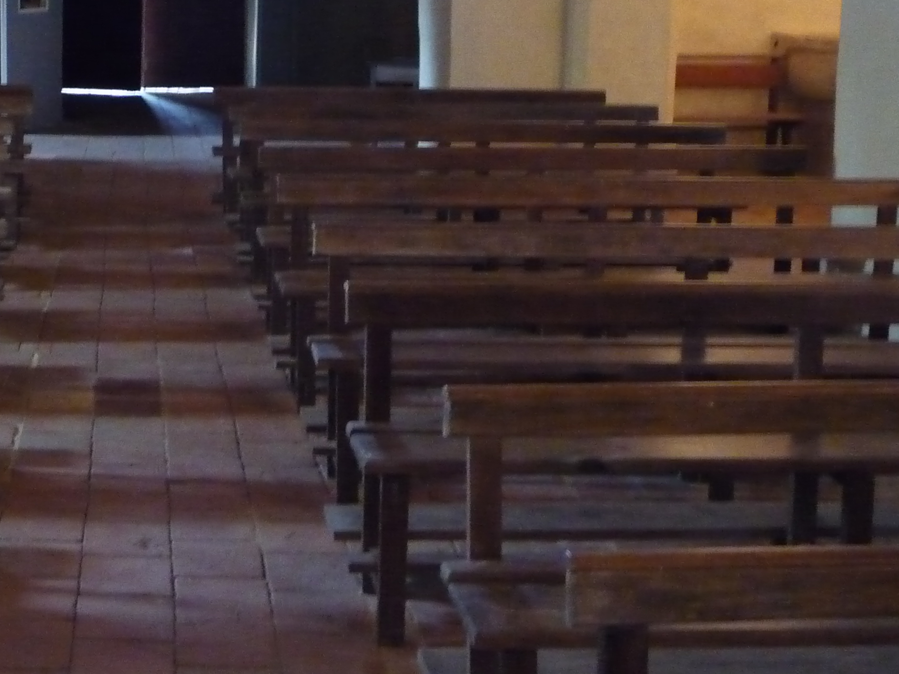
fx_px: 1506
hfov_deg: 32.2
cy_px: 50
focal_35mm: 58
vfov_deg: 24.4
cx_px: 162
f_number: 3.3
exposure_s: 1/13
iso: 800
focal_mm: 5.2
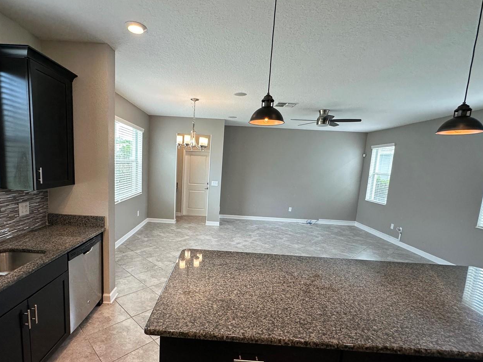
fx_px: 251
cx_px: 214
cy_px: 198
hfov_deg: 87.4
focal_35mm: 18
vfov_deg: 71.4
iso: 125
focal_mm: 2.22
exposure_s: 1/120
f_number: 2.2
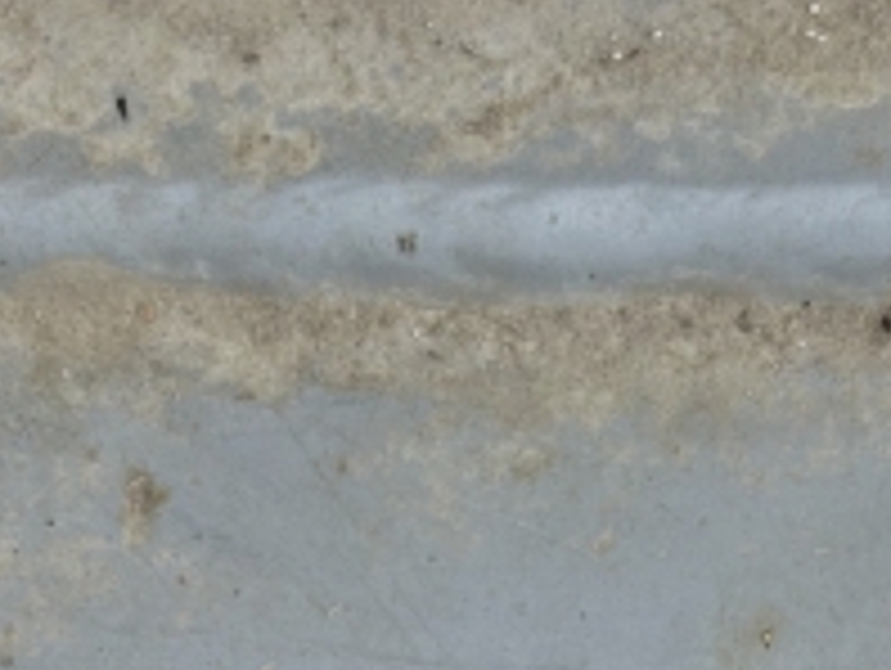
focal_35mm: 105
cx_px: 567
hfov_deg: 18.7
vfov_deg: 12.9
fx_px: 2706
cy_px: 1178
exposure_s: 1/1531
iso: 50
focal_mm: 5.7
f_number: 1.5
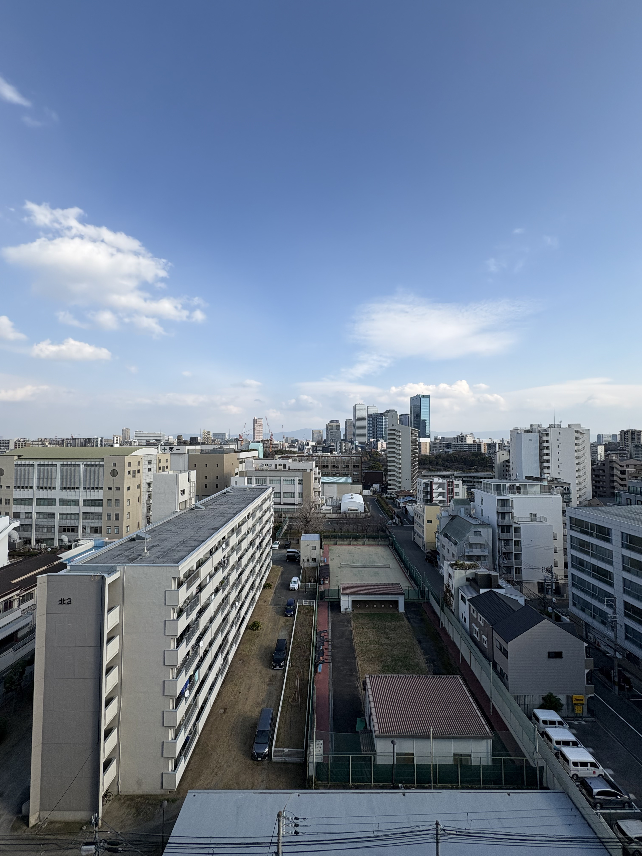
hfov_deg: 85.7
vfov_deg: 102.1
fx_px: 346
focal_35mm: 14
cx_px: 321
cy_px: 428
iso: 50
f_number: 2.2
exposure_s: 1/2208
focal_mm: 2.22
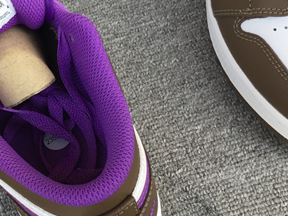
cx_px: -2
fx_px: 574
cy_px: 49
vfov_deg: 21.1
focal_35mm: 69
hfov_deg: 26.6
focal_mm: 3.3
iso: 25
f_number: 2.4
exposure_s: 1/108
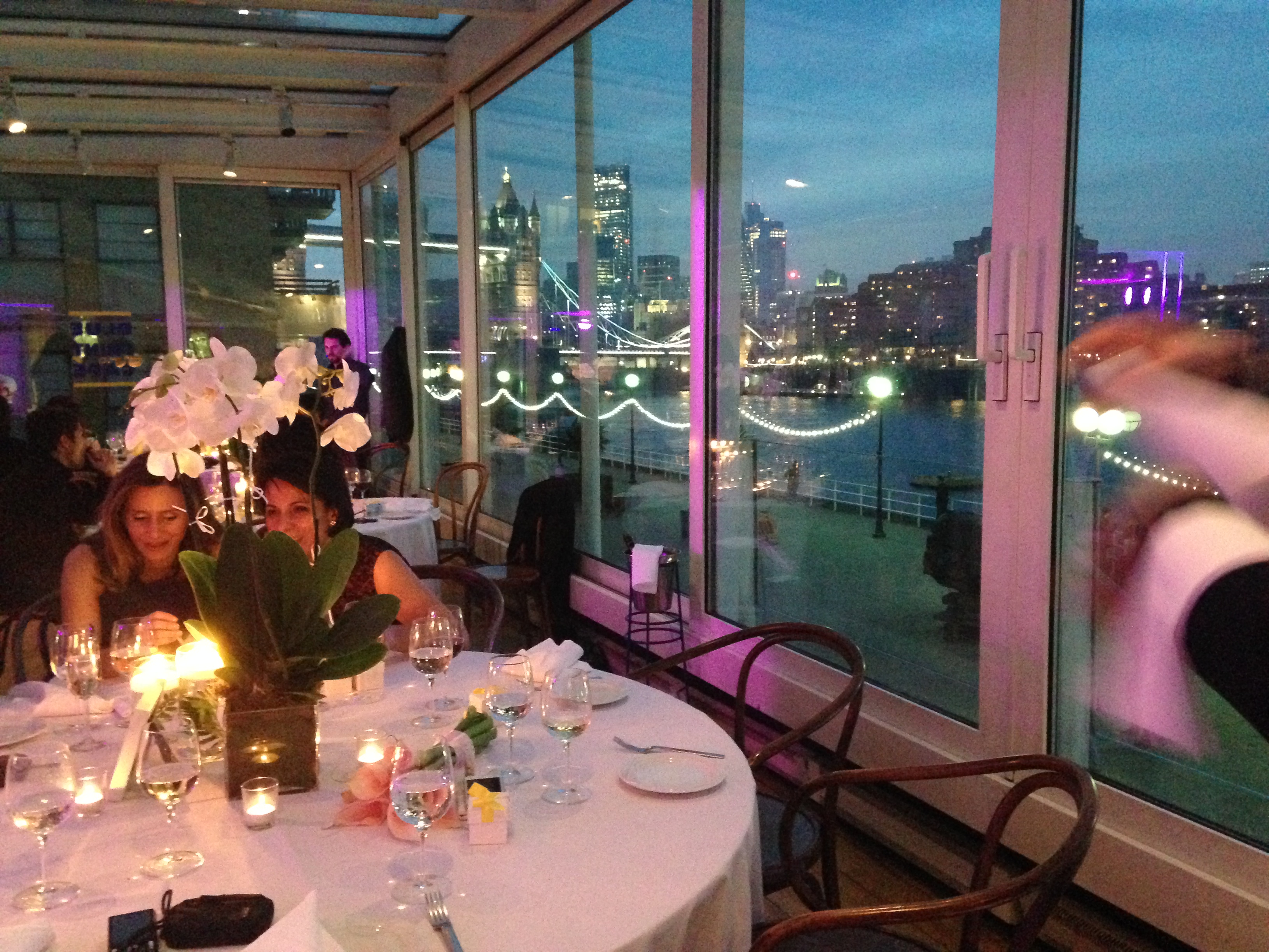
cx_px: 634
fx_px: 1210
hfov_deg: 55.4
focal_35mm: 33
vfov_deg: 42.9
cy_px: 476
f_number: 2.4
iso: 800
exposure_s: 1/15
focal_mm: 4.12
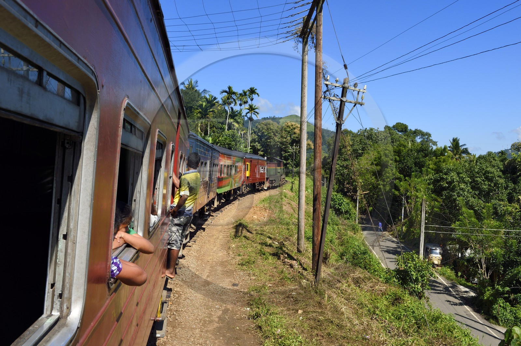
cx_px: 260
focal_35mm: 35
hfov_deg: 54.5
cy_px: 173
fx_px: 506
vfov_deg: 37.8
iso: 400
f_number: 18
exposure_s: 1/320
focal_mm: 35
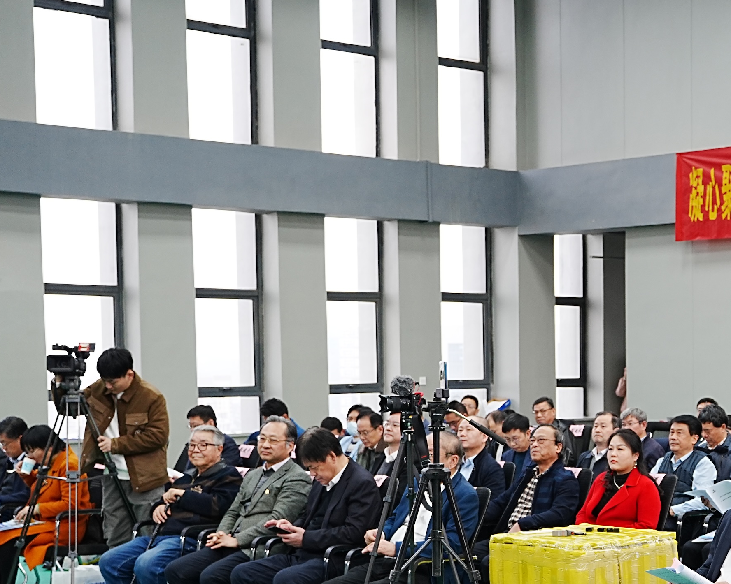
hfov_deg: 24.6
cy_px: 488
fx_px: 1601
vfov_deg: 20.4
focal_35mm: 74
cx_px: 719
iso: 640
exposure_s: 1/40
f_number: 4
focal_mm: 35
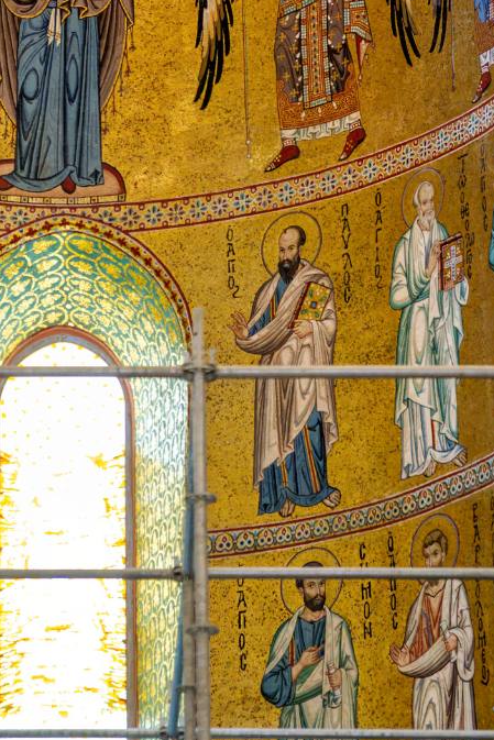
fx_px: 4341
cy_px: -246
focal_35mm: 211
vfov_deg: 9.6
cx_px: 122
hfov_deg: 6.5
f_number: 4
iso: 6400
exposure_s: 1/160
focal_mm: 74
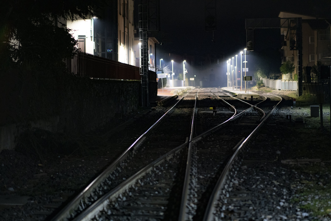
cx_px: 166
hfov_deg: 23.9
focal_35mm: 85
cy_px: 110
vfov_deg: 16.1
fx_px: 782
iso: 6400
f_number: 2
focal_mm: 85
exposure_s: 1/50
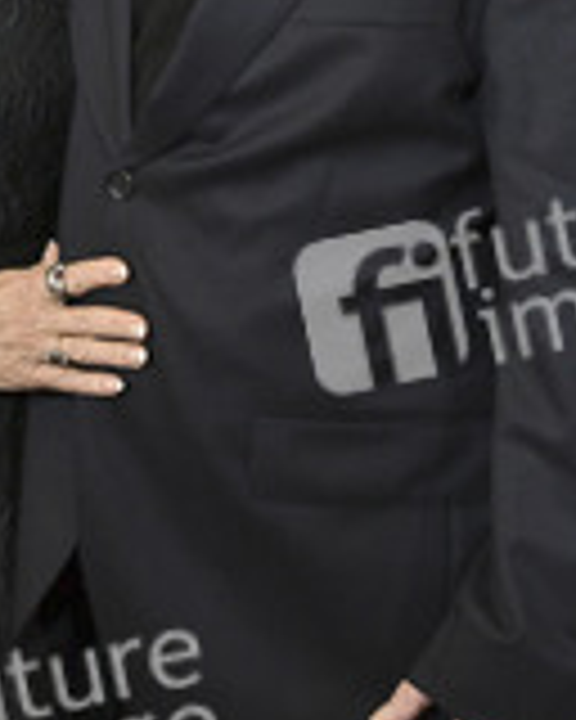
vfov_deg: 14.2
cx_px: 117
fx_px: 2855
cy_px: 63
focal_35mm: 134
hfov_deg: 11.5
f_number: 5.6
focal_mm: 57
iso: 2500
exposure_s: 1/320
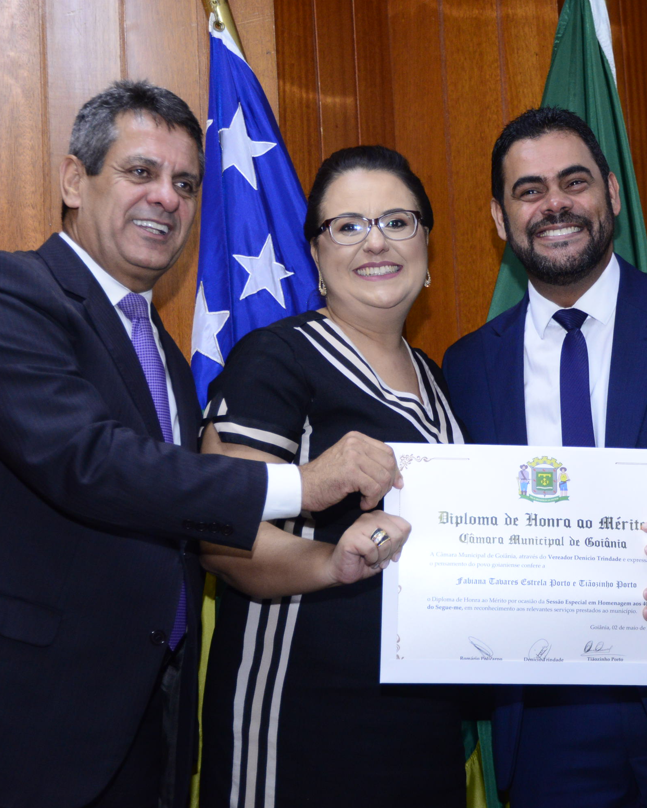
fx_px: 1771
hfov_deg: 20.6
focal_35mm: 74
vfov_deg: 25.7
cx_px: 452
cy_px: 401
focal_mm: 52
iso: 2500
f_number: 4.8
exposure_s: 1/125
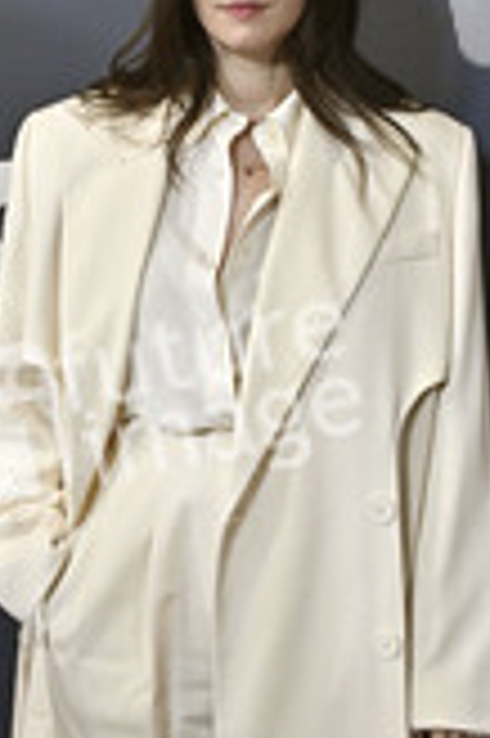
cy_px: 634
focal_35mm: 95
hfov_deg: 14.4
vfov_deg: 21.1
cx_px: 261
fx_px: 1944
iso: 2500
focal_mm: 39
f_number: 6.3
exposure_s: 1/320
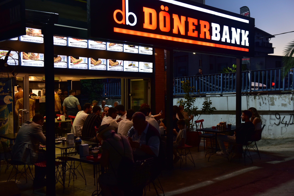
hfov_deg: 48.4
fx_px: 327
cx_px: 147
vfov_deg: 33.4
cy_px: 98
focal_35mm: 40
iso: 640
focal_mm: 40
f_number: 4.5
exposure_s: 1/80
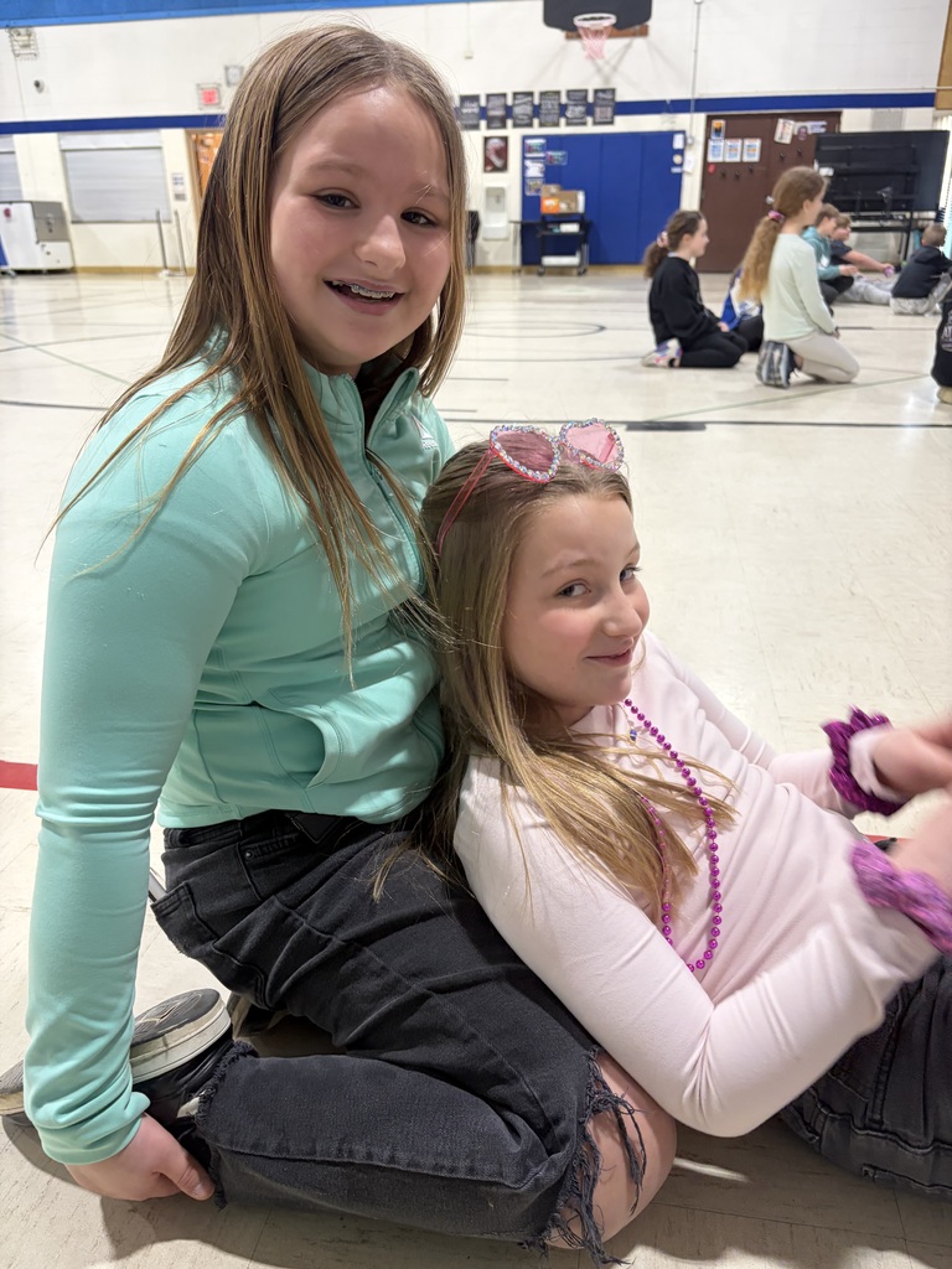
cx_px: 476
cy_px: 634
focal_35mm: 26
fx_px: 953
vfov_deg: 67.3
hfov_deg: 53.1
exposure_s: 1/60
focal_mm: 5.96
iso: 160
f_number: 1.6
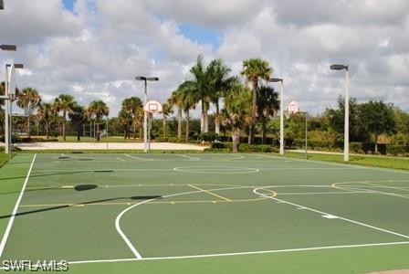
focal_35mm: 44
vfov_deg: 30.9
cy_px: 137
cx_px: 204
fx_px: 495
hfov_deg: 44.9
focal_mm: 29
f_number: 9
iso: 100
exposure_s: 1/320
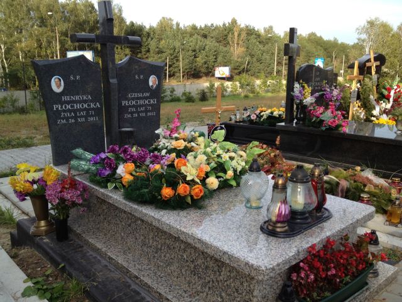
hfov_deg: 52.6
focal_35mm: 35
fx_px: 406
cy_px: 151
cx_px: 201
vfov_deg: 40.7
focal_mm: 4.28
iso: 64
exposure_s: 1/456
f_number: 2.4
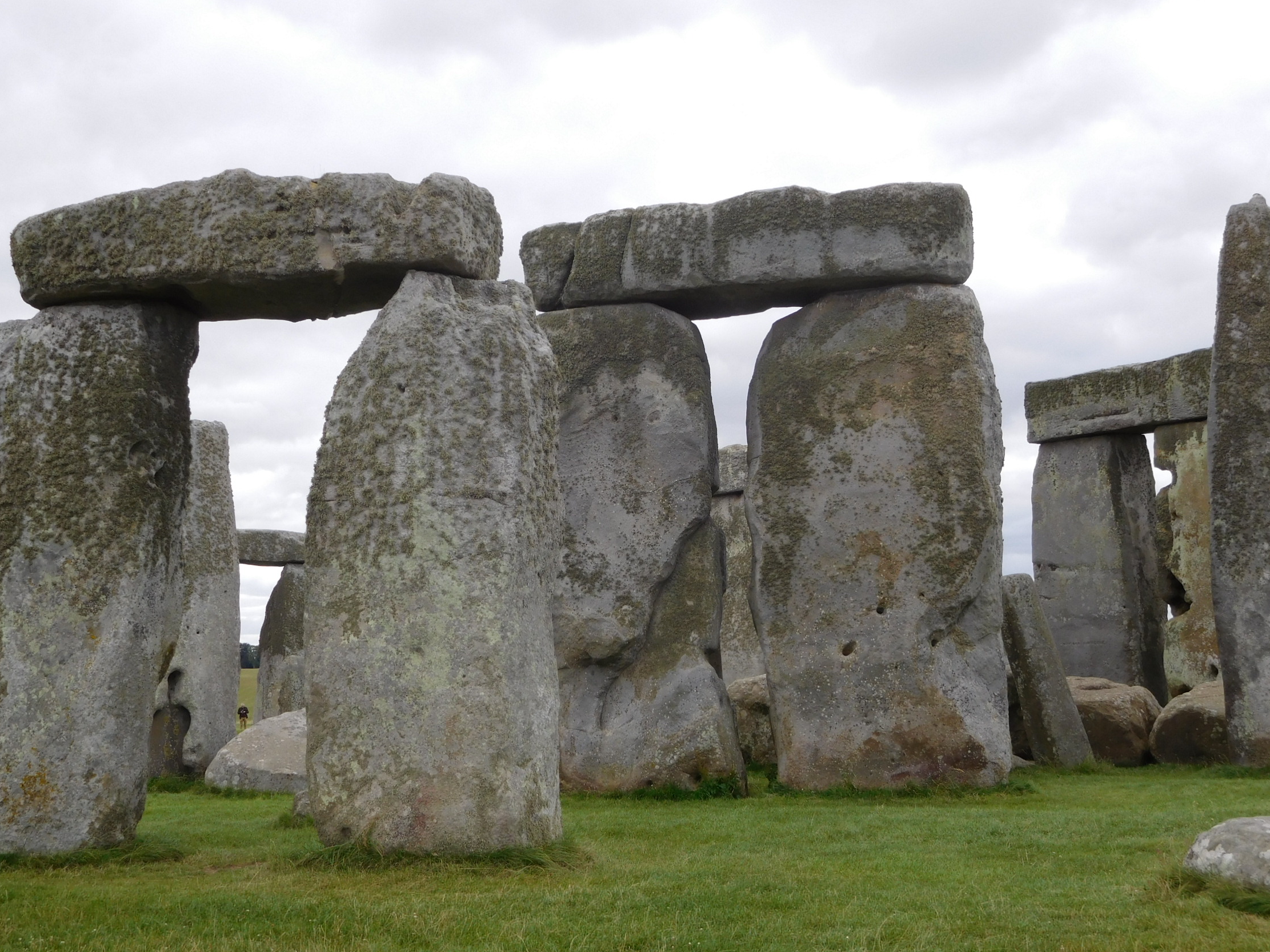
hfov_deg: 41.2
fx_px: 1688
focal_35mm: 46
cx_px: 629
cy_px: 484
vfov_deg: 31.5
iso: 125
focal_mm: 8
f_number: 4
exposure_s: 1/640
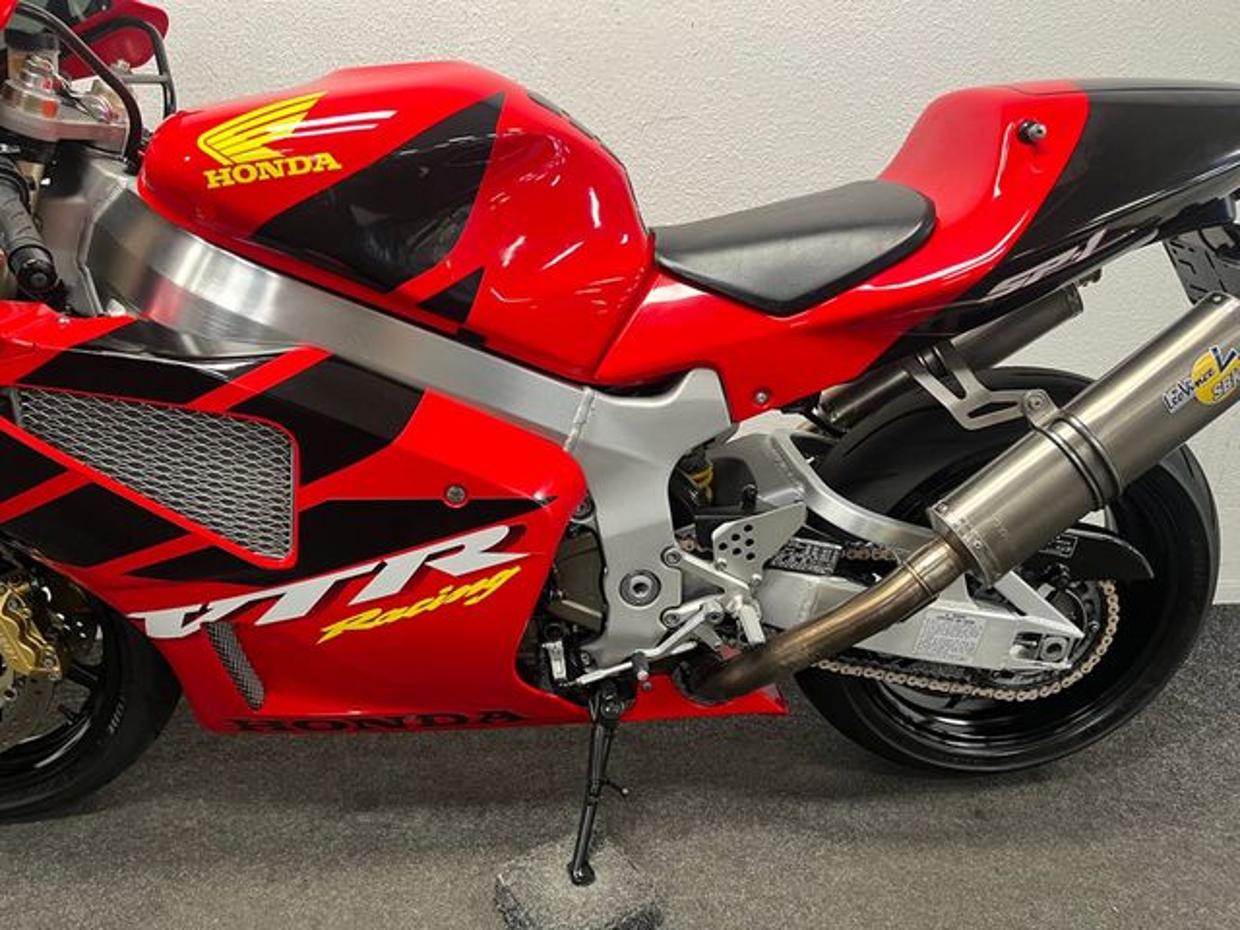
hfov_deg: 67.3
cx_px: 620
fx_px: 931
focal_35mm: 26
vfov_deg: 53.1
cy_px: 465
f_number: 1.6
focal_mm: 5.1
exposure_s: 1/50
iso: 200
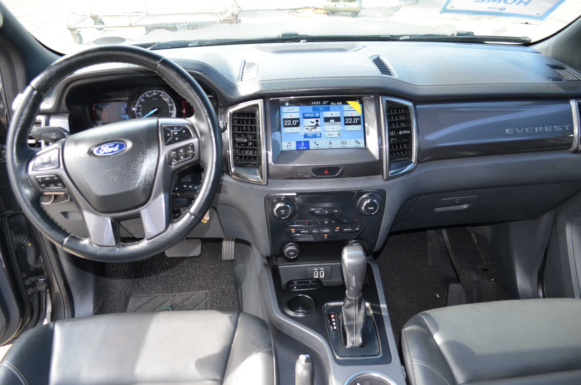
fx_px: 435
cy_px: 192
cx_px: 290
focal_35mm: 27
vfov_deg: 47.7
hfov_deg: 67.5
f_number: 3.5
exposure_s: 1/125
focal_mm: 18
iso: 220
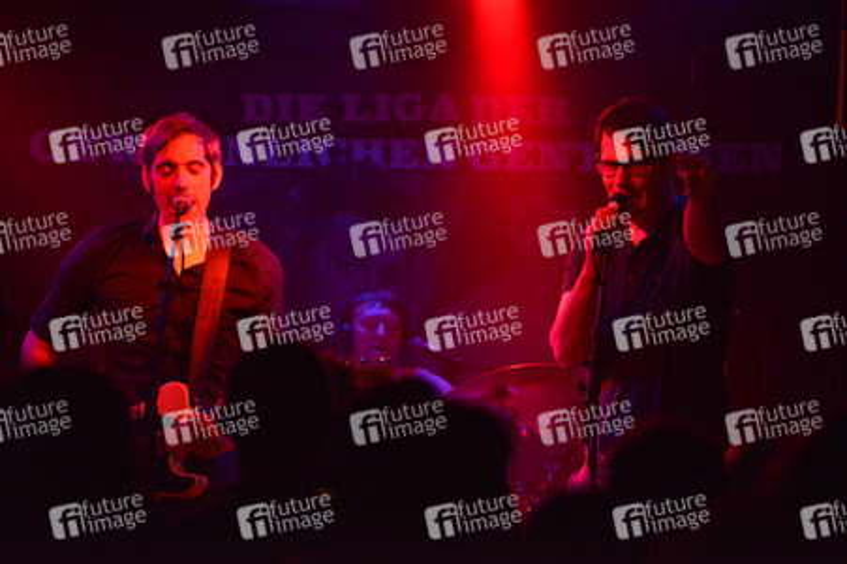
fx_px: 3174
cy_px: 282
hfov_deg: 15.2
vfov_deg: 10.1
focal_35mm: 135
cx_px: 424
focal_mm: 135
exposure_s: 1/400
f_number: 4
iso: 6400
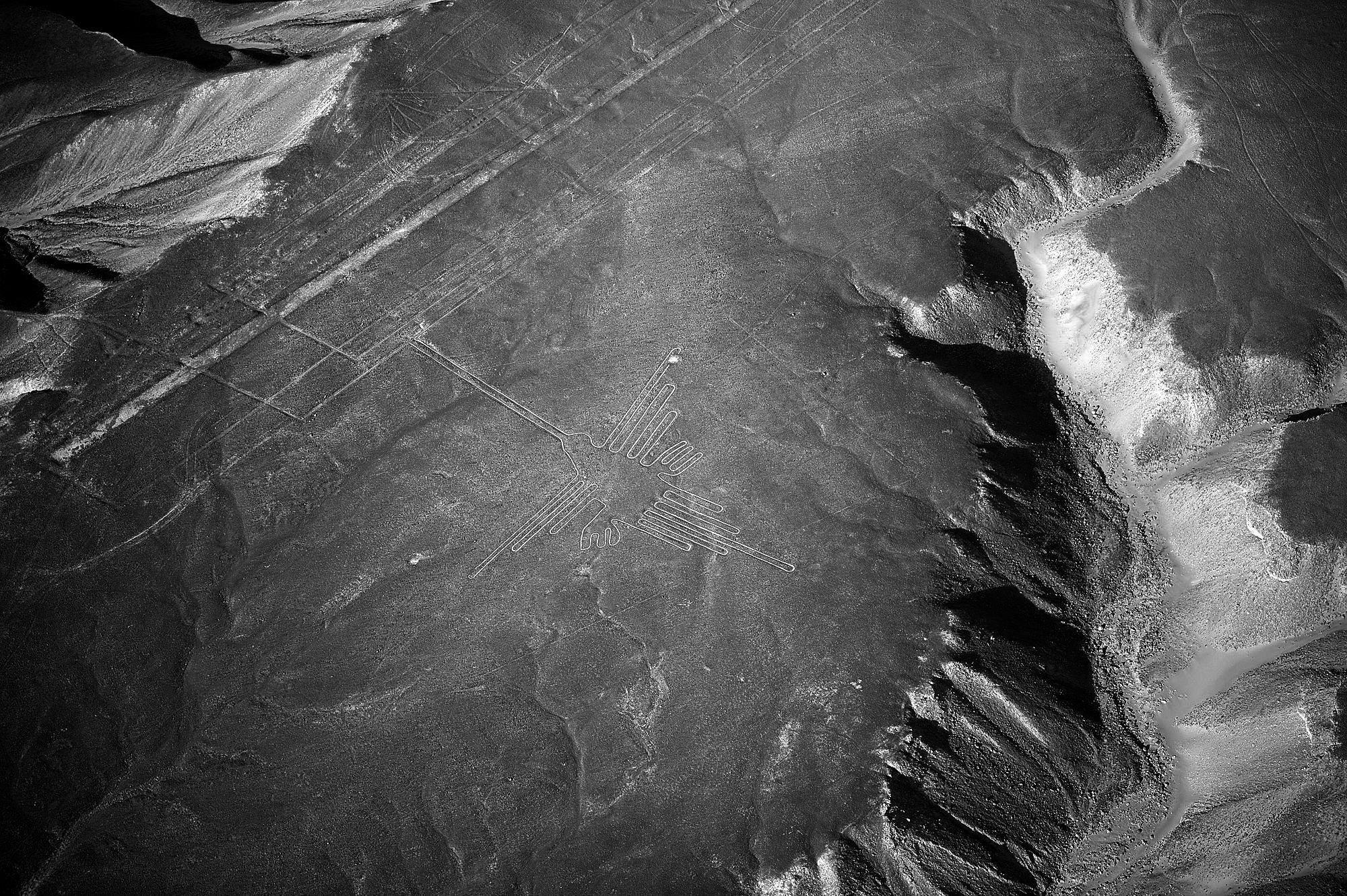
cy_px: 448
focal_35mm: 70
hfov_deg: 28.9
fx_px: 2618
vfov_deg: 19.4
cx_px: 674
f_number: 2.8
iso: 100
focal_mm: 70
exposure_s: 1/1600
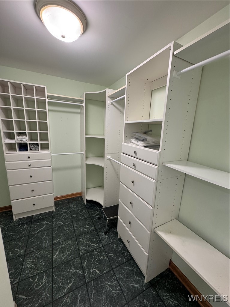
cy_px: 154
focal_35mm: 14
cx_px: 115
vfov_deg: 102.1
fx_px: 124
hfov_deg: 85.7
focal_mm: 2.22
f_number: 2.2
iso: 250
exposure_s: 1/120
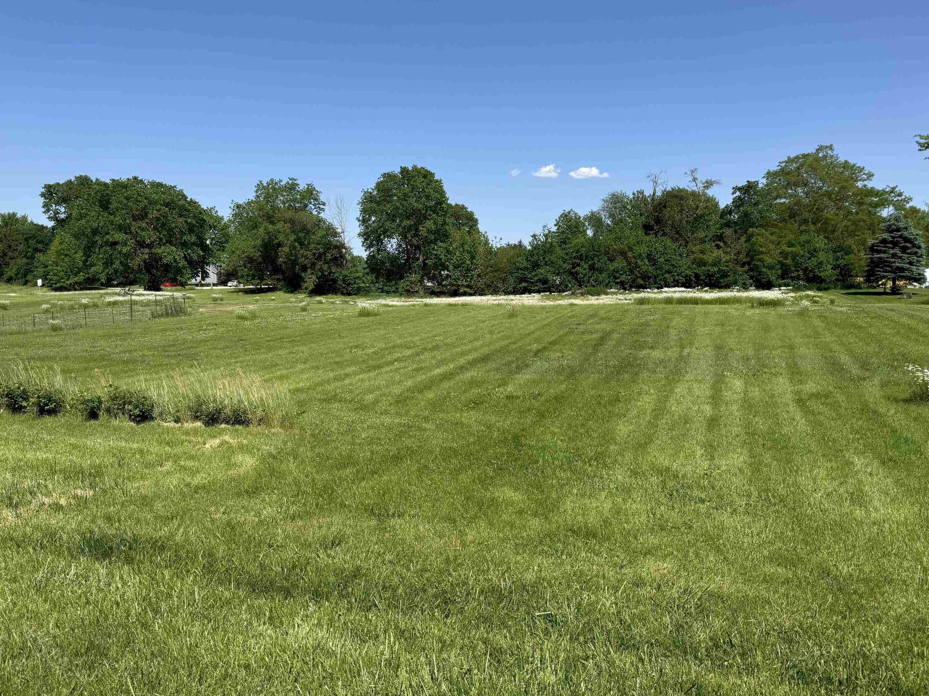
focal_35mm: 26
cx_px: 431
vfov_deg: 53.1
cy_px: 350
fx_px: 698
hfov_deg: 67.2
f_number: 1.78
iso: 80
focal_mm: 6.76
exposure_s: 1/4608
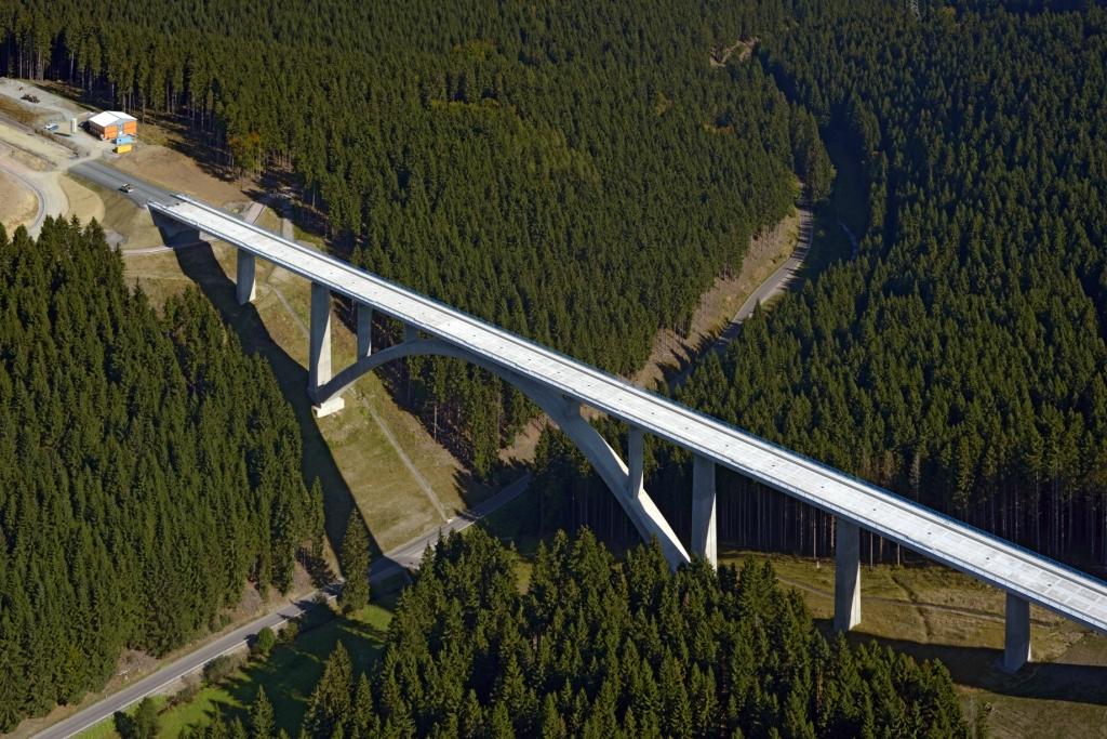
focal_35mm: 50
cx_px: 554
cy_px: 370
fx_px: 1538
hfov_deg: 39.6
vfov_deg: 27.0
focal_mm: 50
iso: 100
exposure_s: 1/1000
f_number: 5
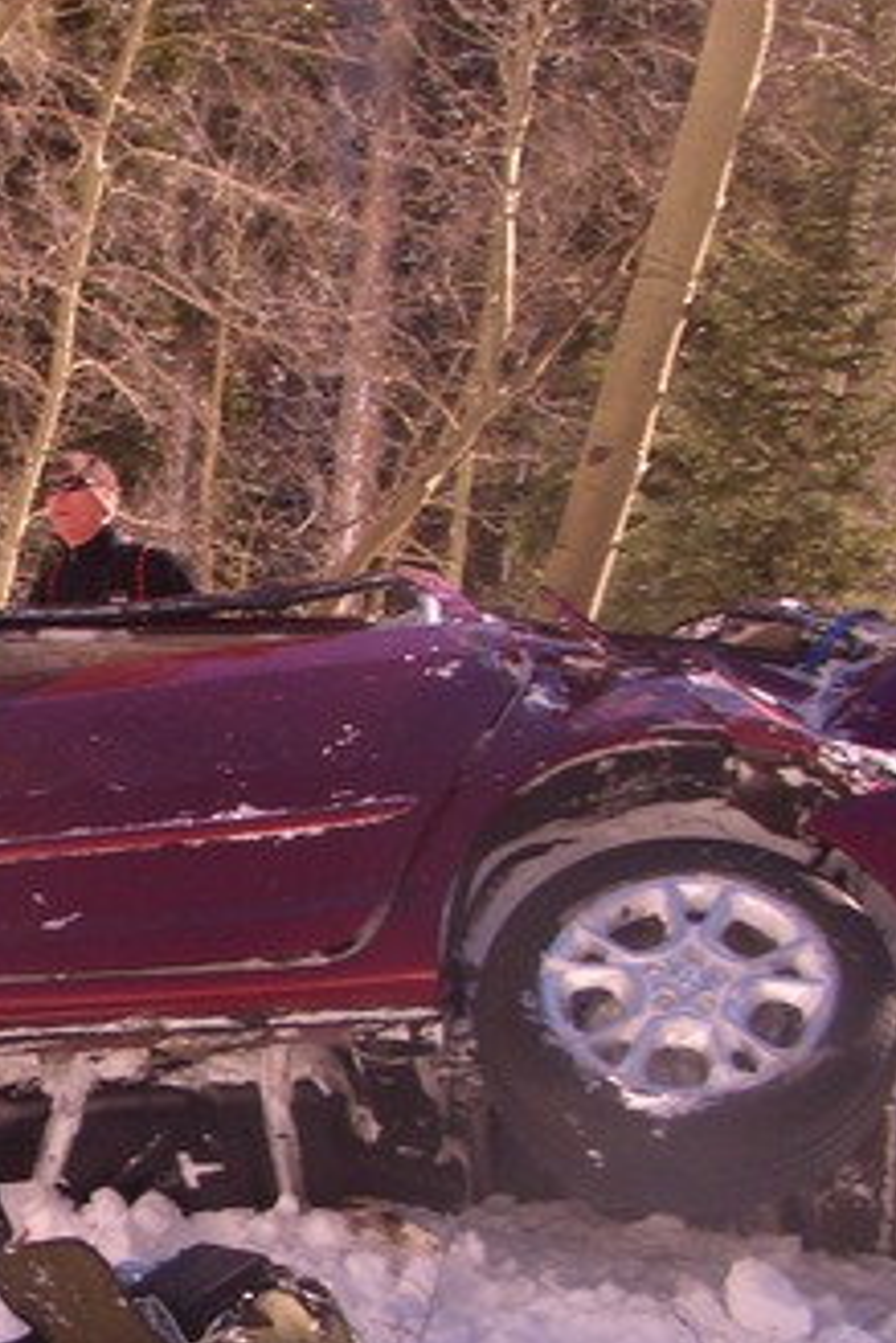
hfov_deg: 18.6
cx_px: -45
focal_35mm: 71
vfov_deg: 28.3
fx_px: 2648
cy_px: 897
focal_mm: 5.8
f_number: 4.3
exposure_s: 1/200
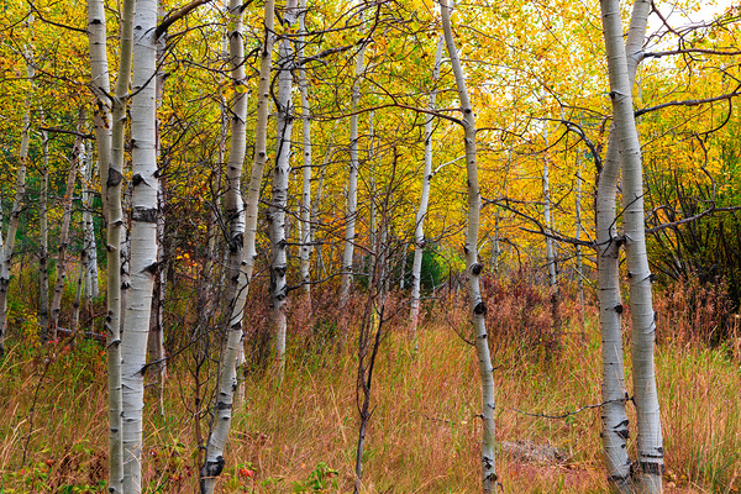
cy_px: 247
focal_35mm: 47
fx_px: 967
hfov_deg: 41.9
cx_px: 370
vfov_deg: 28.6
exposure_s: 1/60
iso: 200
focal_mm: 47
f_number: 5.6
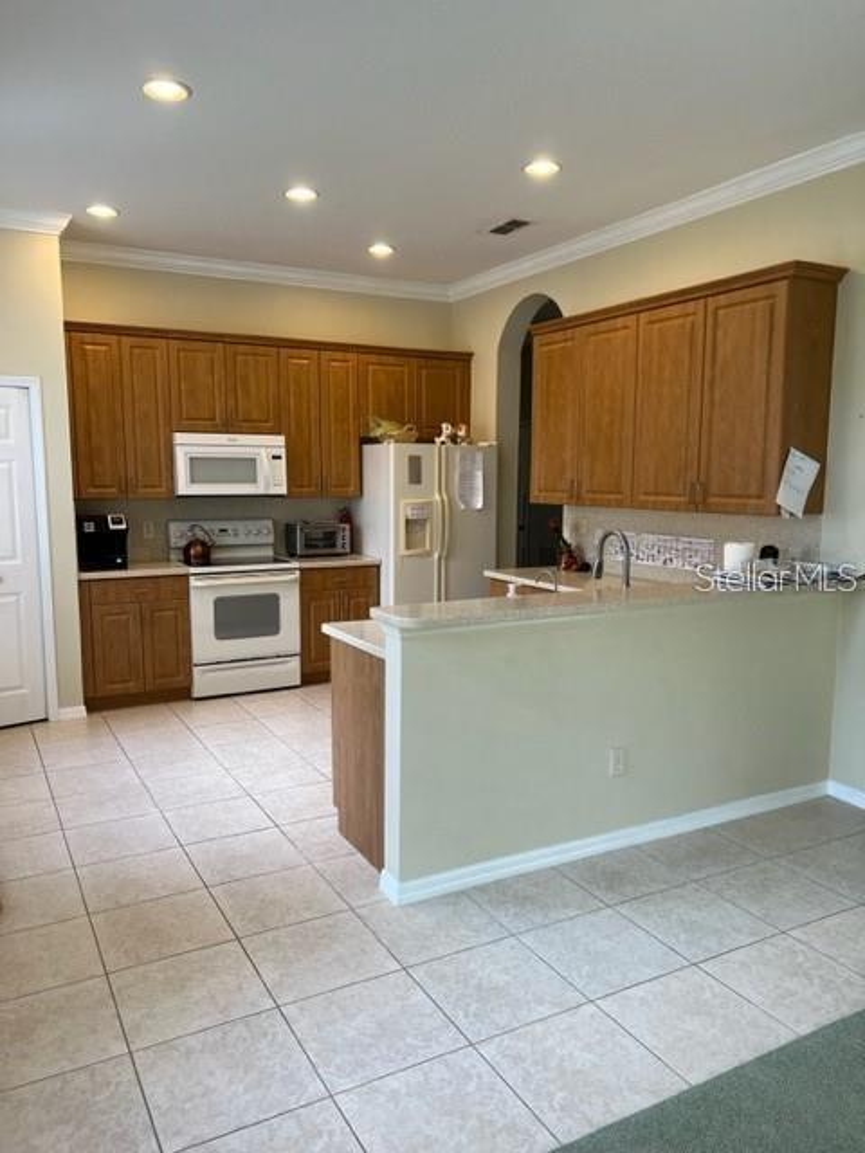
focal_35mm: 26
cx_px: 432
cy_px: 576
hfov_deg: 53.1
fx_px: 866
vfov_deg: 67.3
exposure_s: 1/120
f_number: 1.5
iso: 80
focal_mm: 5.7
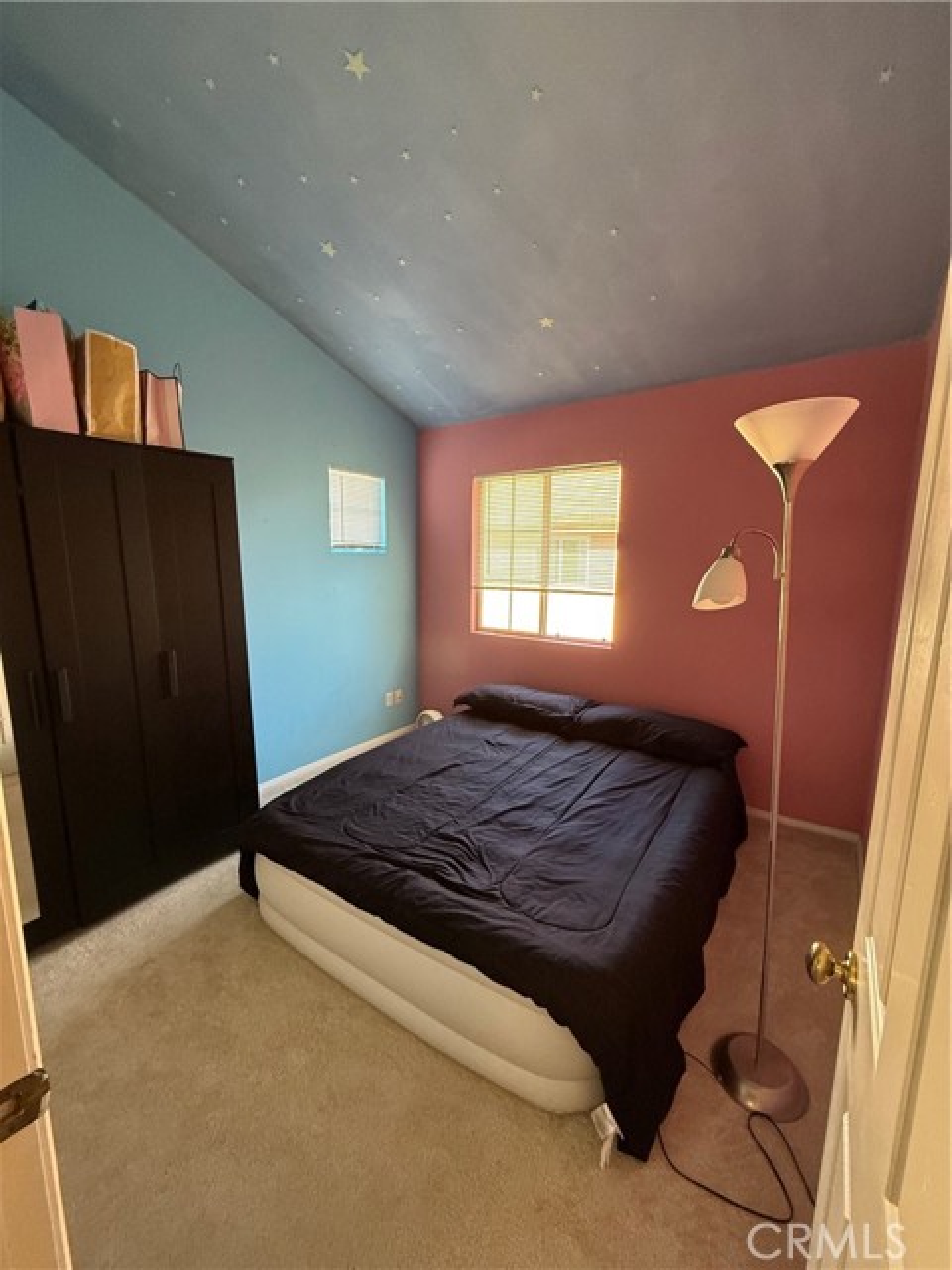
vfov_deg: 102.1
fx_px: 513
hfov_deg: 85.7
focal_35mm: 14
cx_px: 476
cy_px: 635
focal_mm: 2.22
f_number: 2.2
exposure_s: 1/99
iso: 320
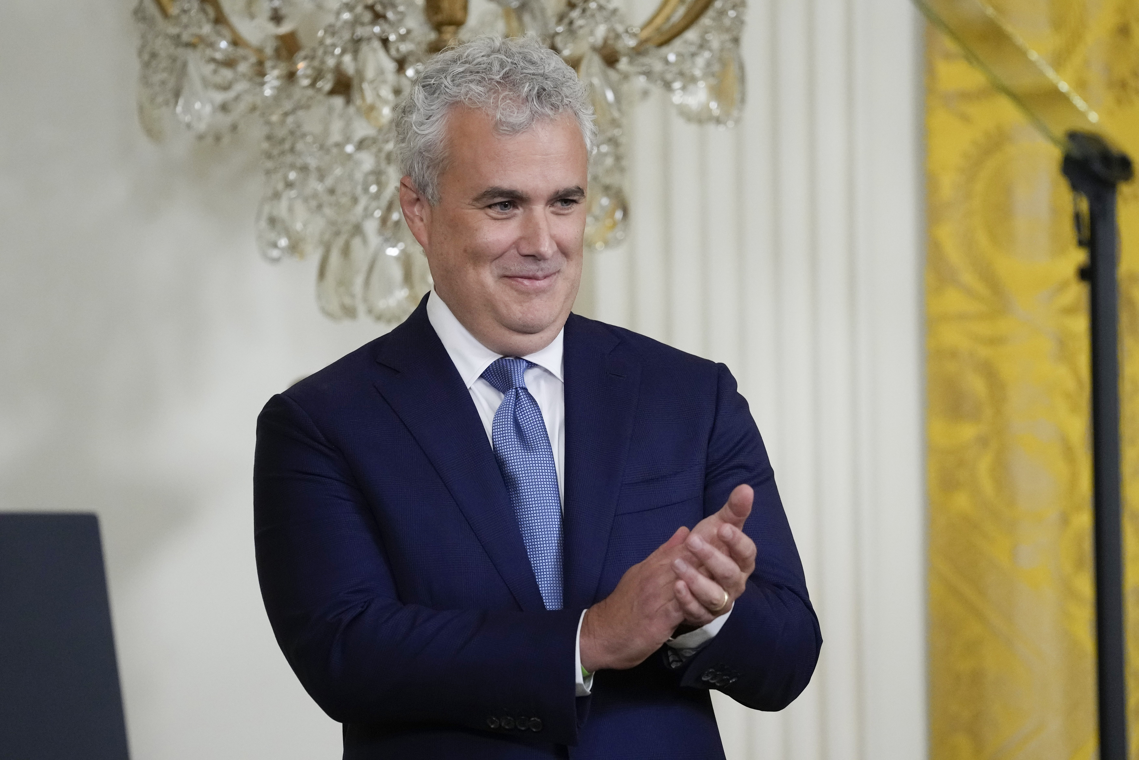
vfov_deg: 4.6
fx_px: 9491
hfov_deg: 6.9
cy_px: 380
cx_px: 570
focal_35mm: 300
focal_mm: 200
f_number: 3.2
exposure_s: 1/500
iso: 3200
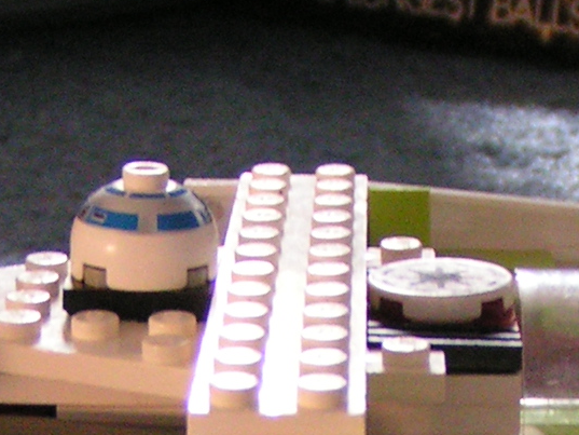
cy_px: 588
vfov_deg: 10.0
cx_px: 442
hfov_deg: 13.6
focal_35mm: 145
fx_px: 2426
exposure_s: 1/10
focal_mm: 5.8
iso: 200
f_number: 2.8
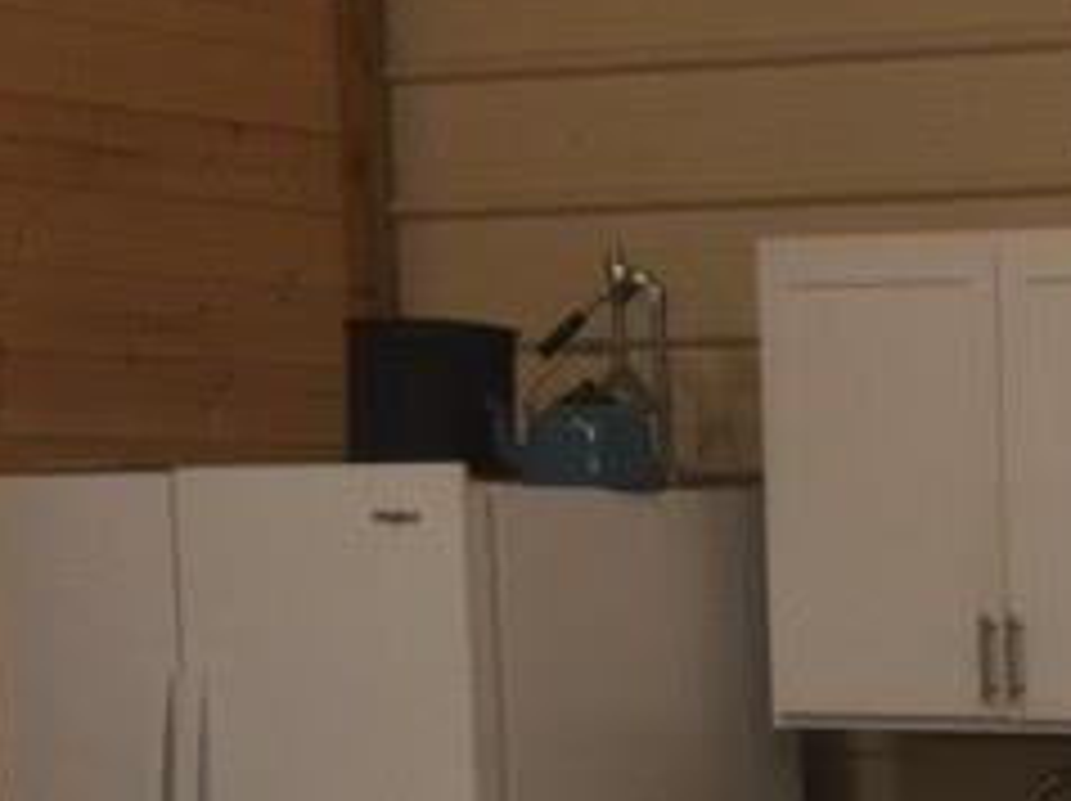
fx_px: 3864
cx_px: 1854
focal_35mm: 125
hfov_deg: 14.2
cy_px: 950
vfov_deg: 11.6
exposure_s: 1/30
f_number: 2.2
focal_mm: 4.15
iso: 100
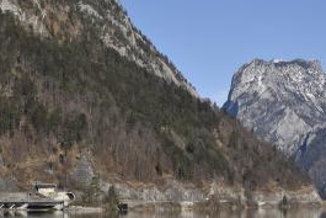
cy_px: 71
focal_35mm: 99
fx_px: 896
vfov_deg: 13.8
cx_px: 177
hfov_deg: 20.6
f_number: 5
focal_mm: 35
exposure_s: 1/1600
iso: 100
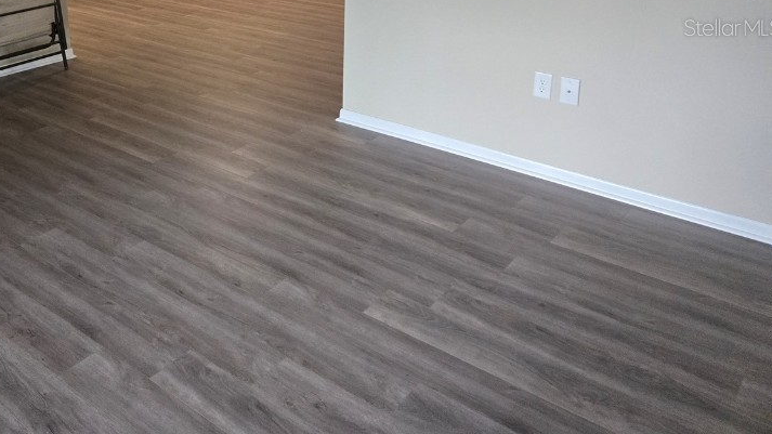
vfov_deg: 31.0
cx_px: 232
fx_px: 737
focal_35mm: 36
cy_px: 27
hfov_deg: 53.7
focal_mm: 5.4
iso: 800
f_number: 1.8
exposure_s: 1/120
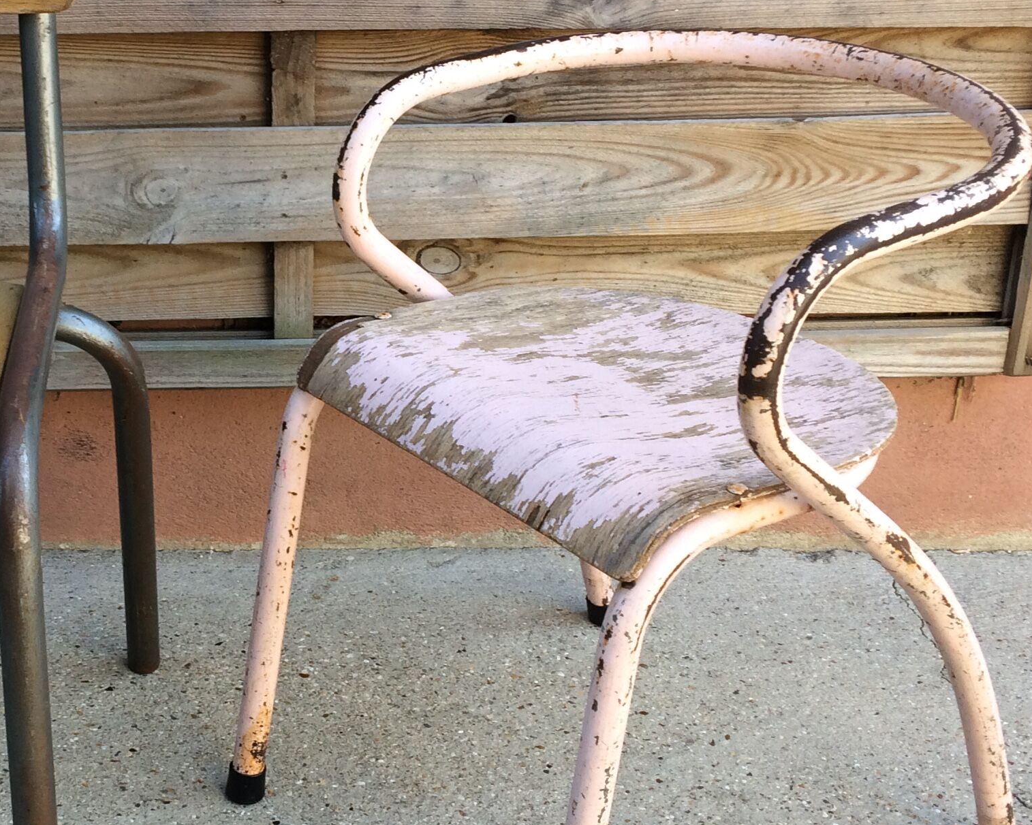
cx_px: 194
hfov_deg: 30.2
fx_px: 1863
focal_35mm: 61
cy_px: 381
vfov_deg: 25.0
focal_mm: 4.15
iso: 32
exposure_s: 1/146
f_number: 2.2
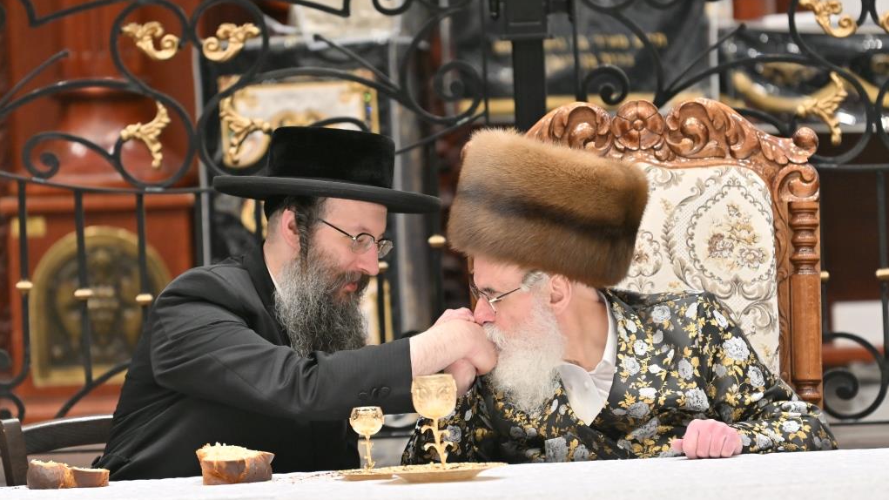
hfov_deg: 6.9
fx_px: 7424
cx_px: 444
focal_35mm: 315
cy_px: 293
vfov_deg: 3.9
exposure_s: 1/320
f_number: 2.8
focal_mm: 200
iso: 250
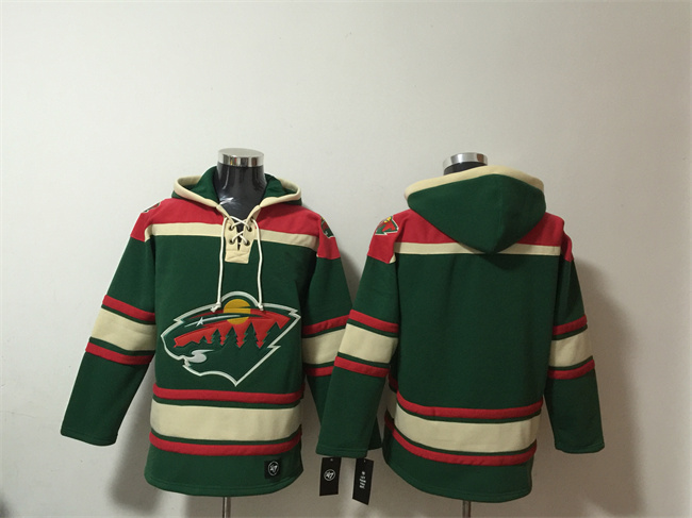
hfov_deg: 61.7
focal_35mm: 29
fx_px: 580
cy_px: 259
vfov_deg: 48.2
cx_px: 346
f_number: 2.2
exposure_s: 1/10
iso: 125
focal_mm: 4.15
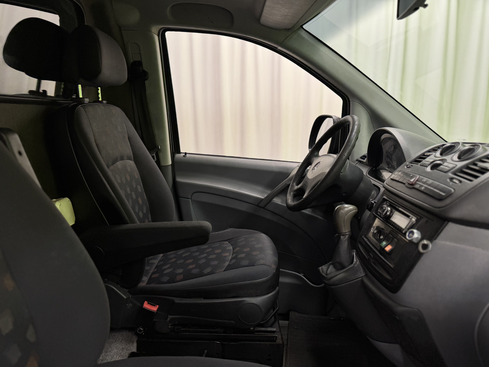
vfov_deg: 56.8
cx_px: 244
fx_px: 339
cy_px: 184
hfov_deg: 71.6
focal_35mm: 24
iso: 80
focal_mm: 6.76
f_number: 1.78
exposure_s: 1/100
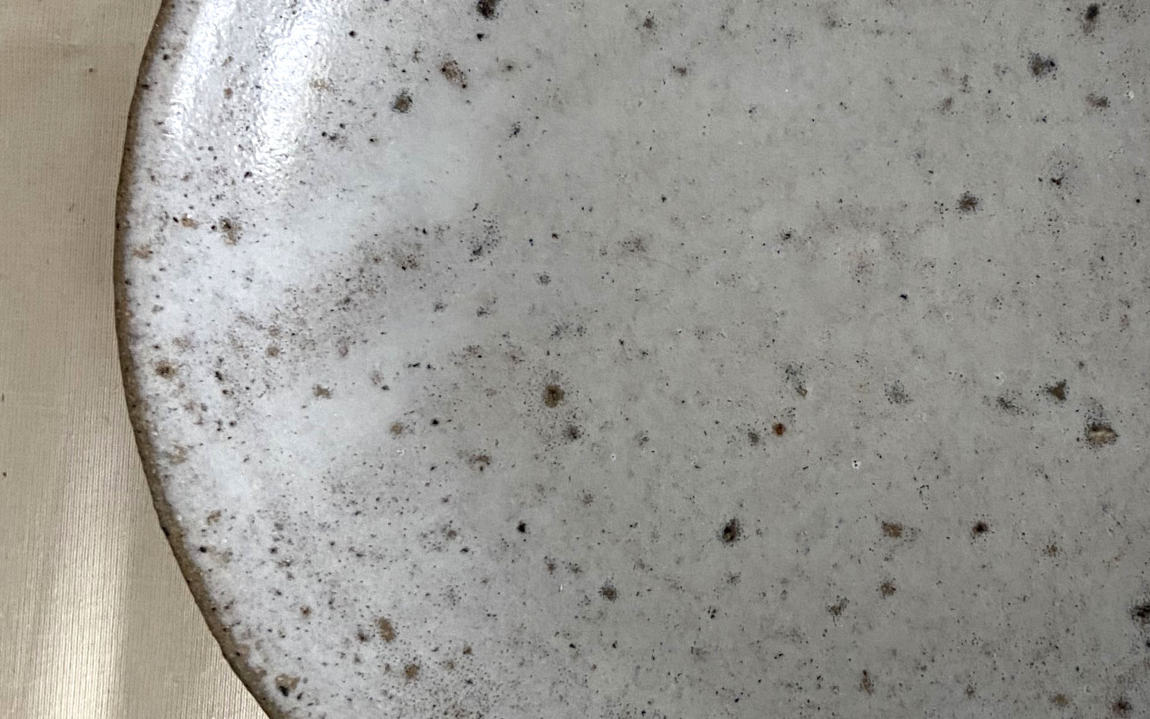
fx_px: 1849
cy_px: 291
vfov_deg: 22.0
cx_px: 870
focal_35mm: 59
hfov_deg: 33.8
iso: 125
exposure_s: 1/60
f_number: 1.8
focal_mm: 4.25
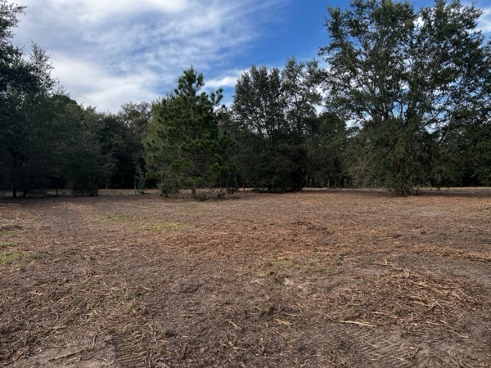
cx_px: 246
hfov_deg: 67.3
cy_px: 184
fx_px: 369
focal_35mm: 26
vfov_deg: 53.1
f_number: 1.5
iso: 50
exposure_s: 1/687
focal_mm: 5.7
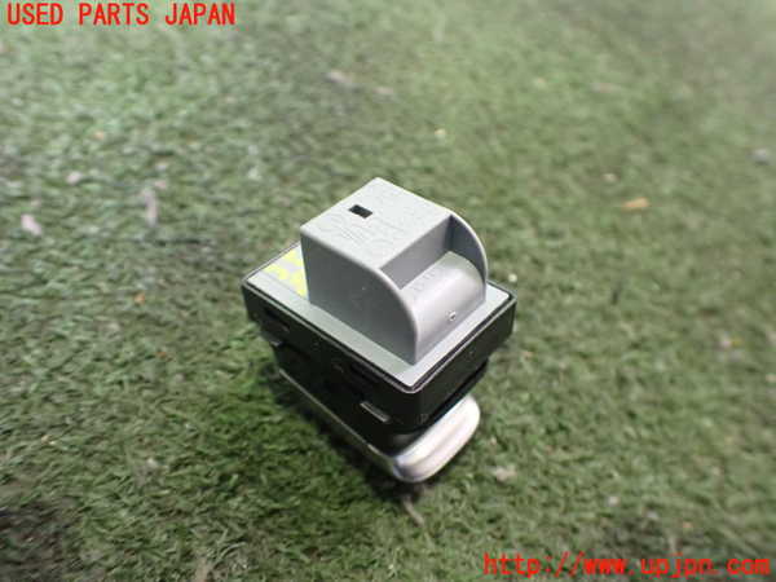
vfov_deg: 46.8
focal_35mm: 30
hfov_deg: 60.0
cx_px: 388
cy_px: 291
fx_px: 673
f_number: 2.3
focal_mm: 5.4
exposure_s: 1/30
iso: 1000
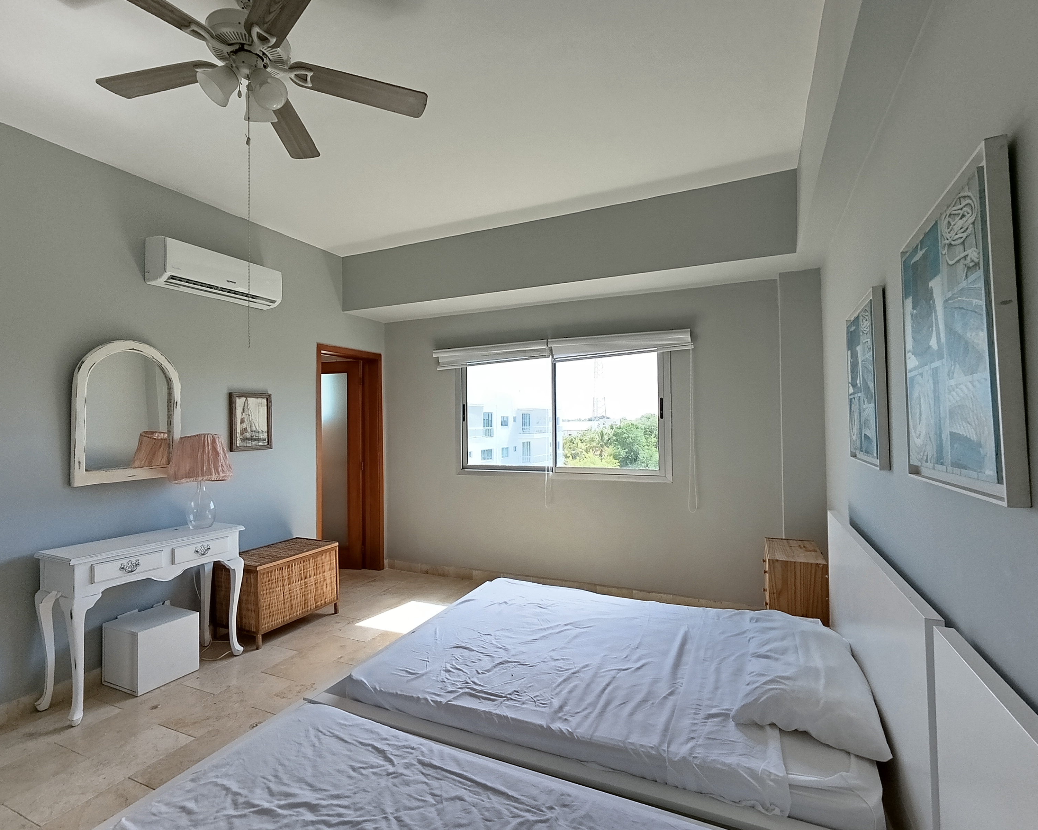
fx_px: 522
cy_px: 409
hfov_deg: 89.6
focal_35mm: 17
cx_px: 502
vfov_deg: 77.0
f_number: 2.2
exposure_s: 1/99.9
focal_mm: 1.65
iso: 64
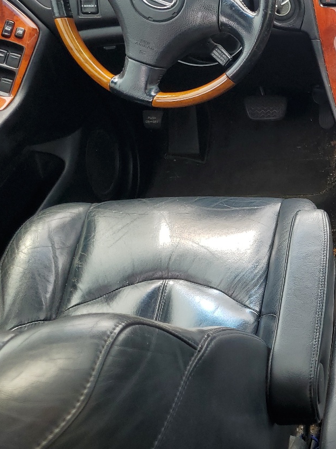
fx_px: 647
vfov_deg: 38.0
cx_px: 399
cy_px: 168
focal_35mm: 50
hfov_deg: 26.1
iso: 50
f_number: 1.5
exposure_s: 1/278
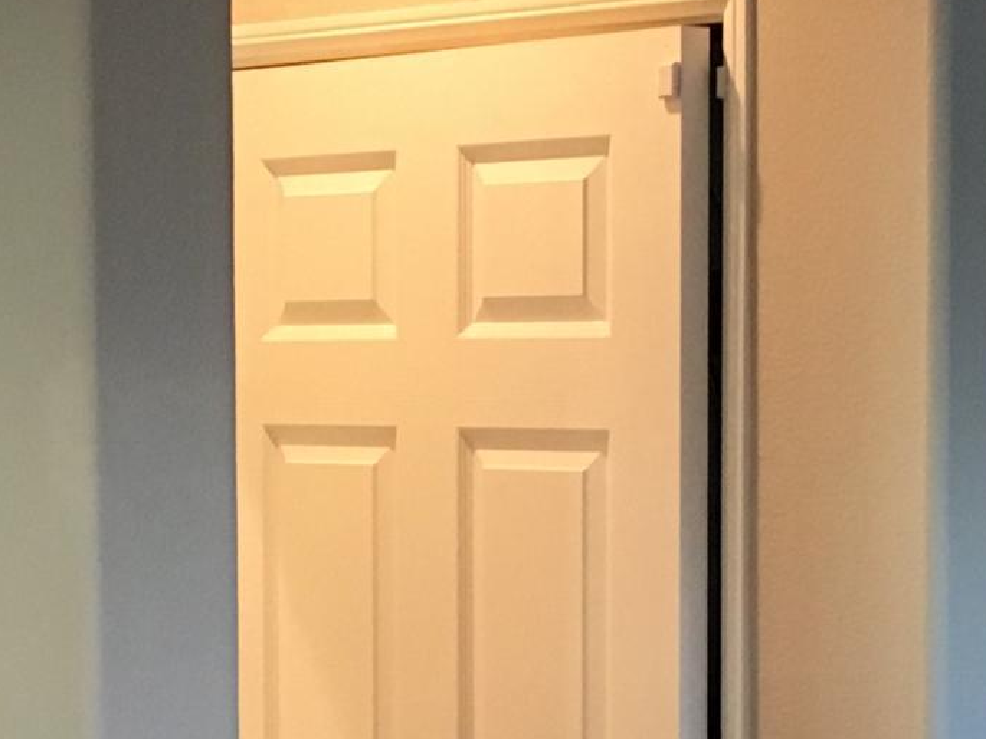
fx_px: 3618
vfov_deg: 11.6
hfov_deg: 15.5
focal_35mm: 127
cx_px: 356
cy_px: 656
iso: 160
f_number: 2.2
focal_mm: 4.15
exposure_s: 1/30
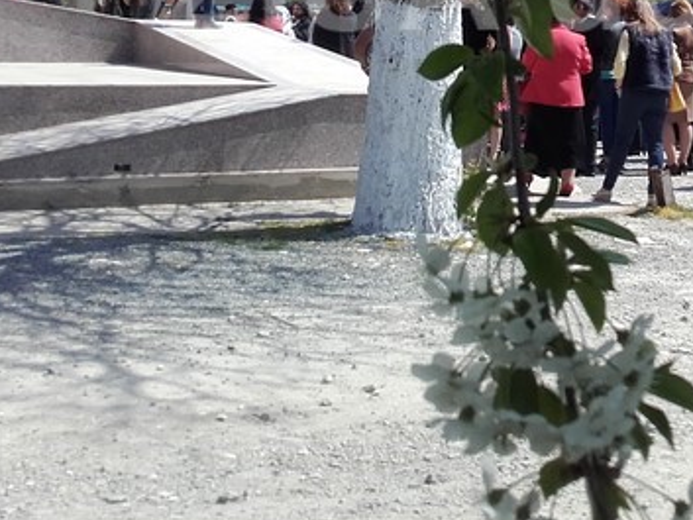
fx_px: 1502
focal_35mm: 75
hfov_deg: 24.8
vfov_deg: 19.0
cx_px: 692
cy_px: -26
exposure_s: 1/1074
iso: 50
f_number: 2.2
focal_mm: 3.31
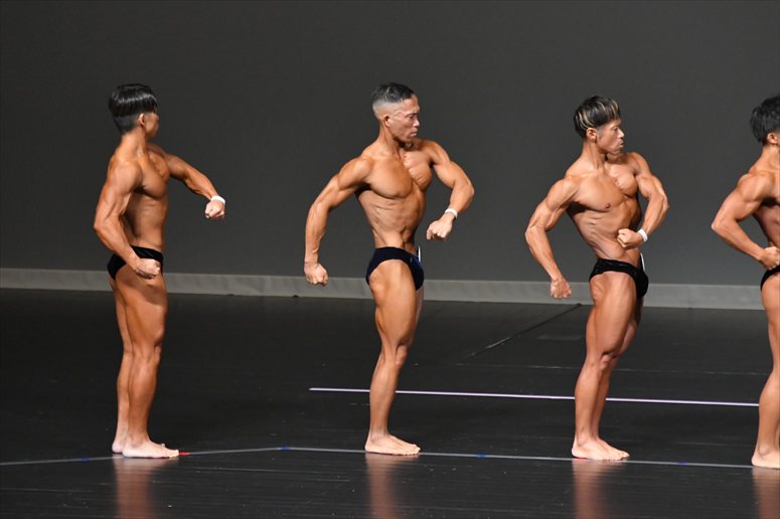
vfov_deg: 4.4
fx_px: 6822
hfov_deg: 6.5
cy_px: 260
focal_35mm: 315
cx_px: 390
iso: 5000
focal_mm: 210
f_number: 5.6
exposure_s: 1/400
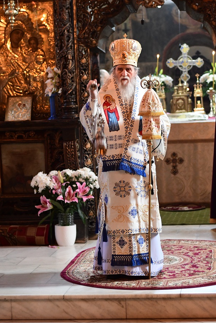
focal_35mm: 103
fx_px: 927
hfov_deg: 13.3
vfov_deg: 19.8
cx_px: 122
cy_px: 146
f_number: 2.2
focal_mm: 50
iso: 2000
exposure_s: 1/100
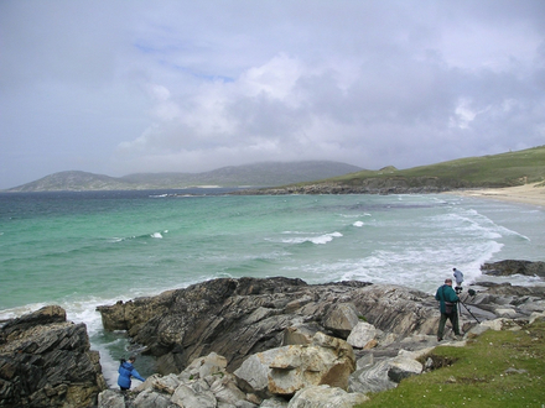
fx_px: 598
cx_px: 272
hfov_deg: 49.0
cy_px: 204
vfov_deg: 37.7
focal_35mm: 38
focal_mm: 6
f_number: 6.7
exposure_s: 1/250
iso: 50
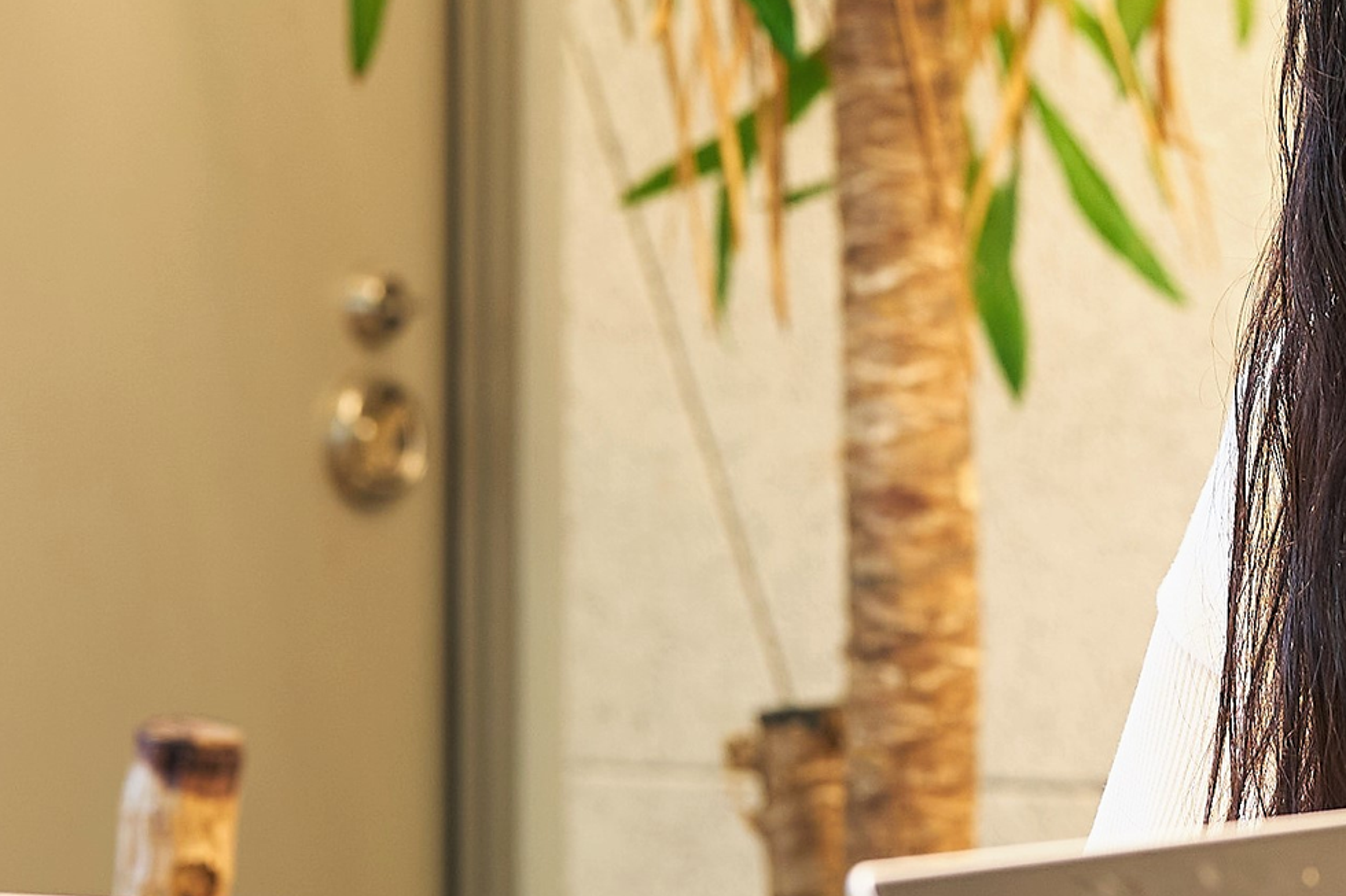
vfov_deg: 7.0
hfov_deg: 10.4
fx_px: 7326
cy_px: 237
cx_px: 1487
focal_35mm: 196
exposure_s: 1/50
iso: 400
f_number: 2.8
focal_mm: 50
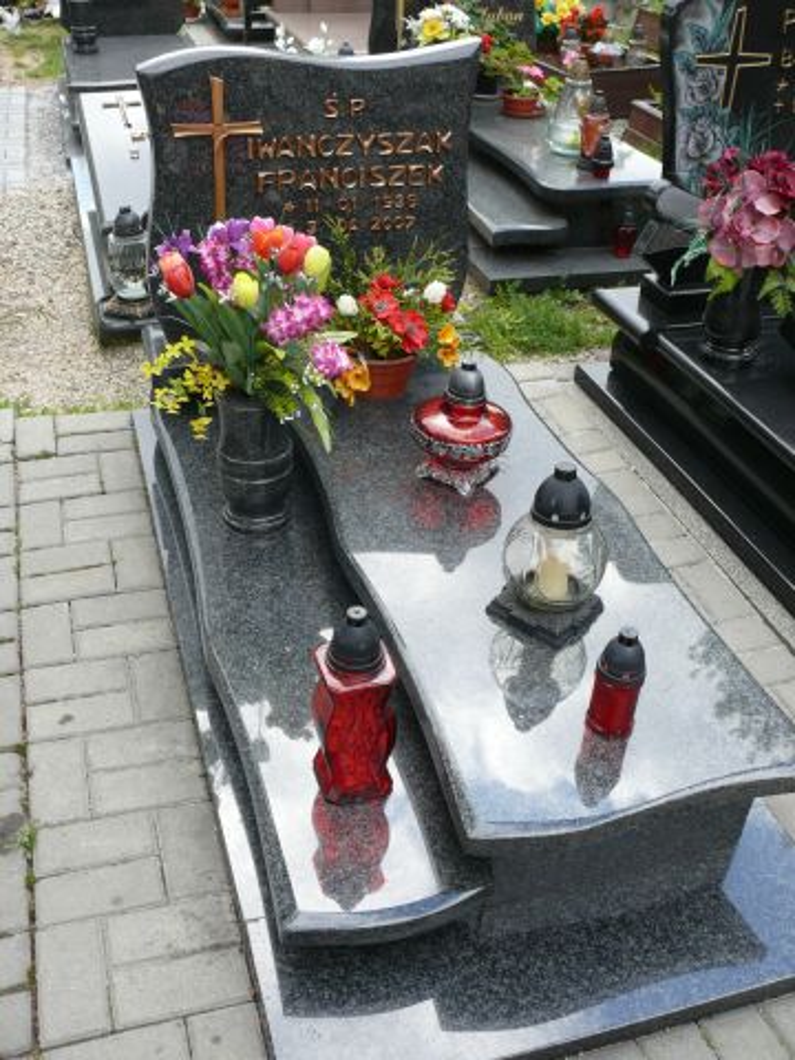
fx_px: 1072
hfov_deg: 40.7
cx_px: 398
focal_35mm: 35
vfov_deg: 52.6
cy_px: 530
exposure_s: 1/125
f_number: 4
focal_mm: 7.4
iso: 100
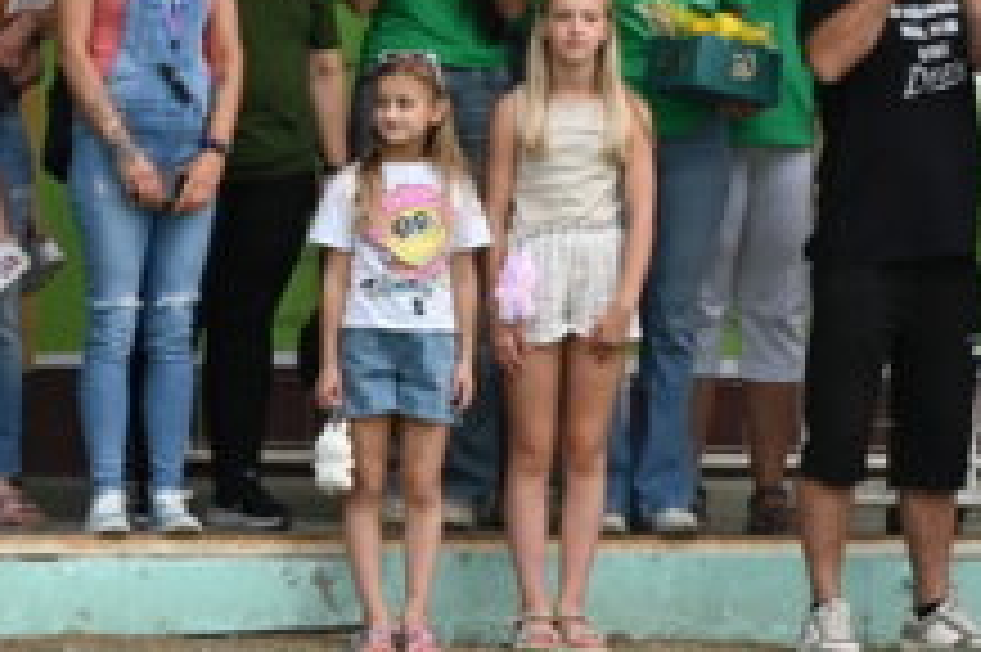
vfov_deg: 2.4
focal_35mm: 563
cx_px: 454
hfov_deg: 3.7
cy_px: 133
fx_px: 15330
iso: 160
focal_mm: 120
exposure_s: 1/160
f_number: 5
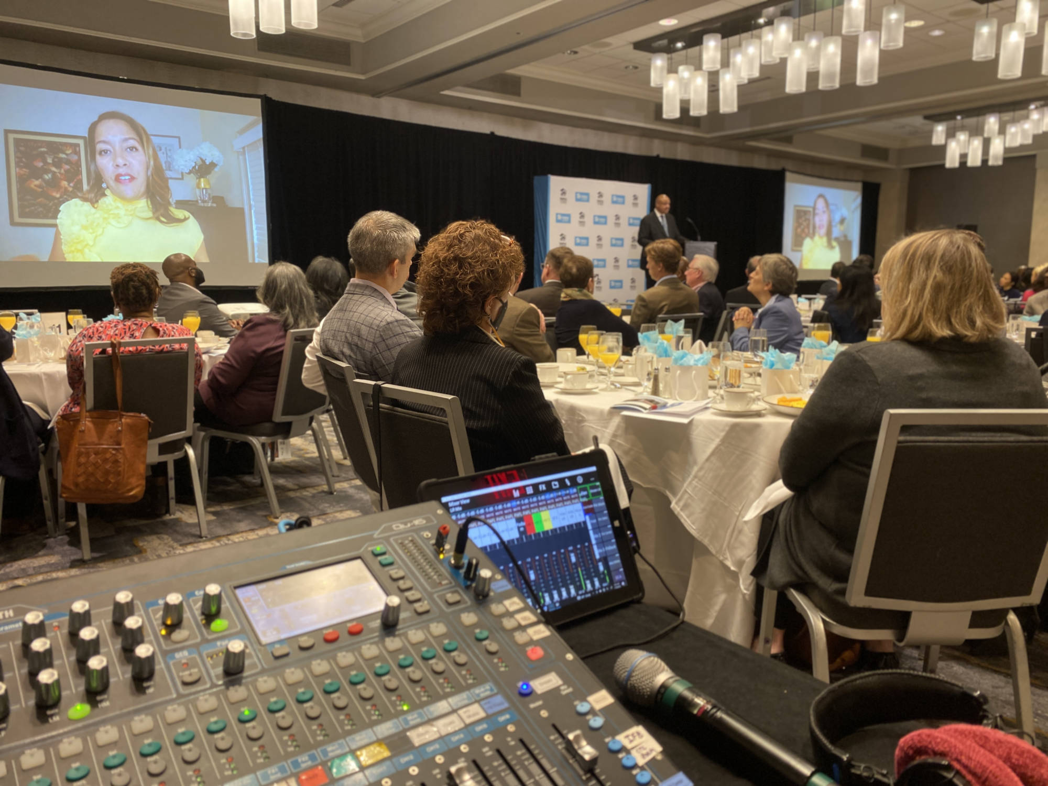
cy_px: 393
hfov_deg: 67.3
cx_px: 524
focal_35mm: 26
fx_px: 787
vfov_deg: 53.1
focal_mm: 4.25
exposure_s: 1/60
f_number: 1.8
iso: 125
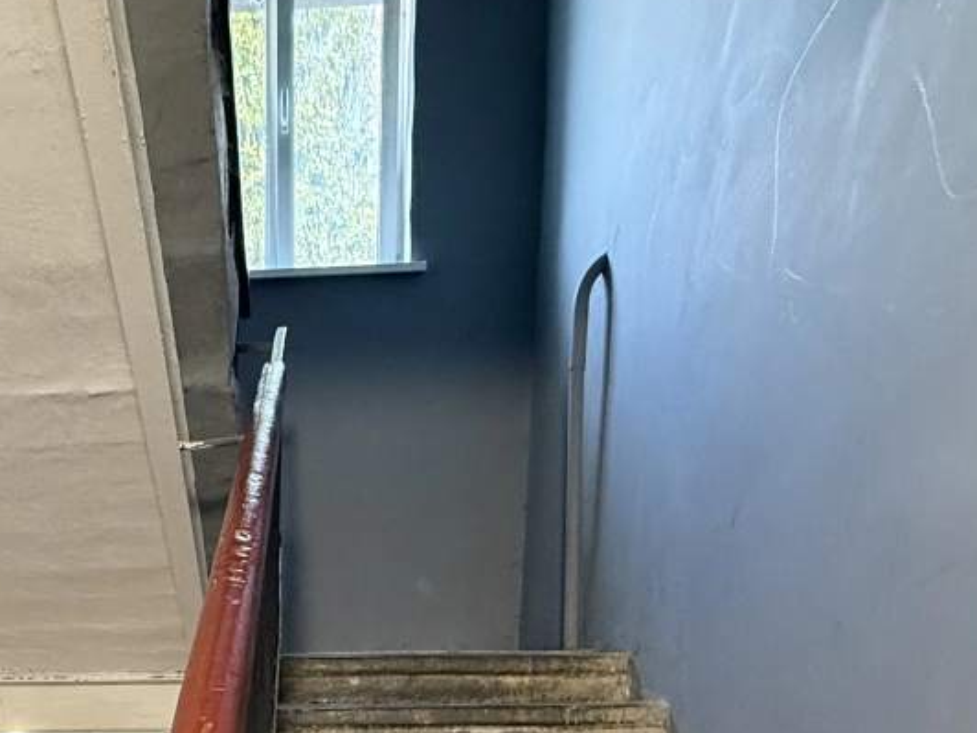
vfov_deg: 37.1
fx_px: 931
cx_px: 211
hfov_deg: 52.2
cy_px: 780
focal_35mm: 33
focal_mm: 2.22
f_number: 2.2
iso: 320
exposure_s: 1/50
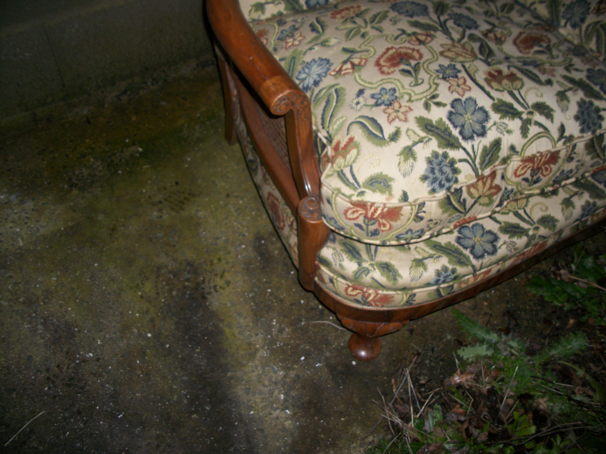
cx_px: 303
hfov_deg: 56.8
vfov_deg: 44.2
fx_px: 560
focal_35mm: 32
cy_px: 227
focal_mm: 5.7
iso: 80
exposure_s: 1/60
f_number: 2.9
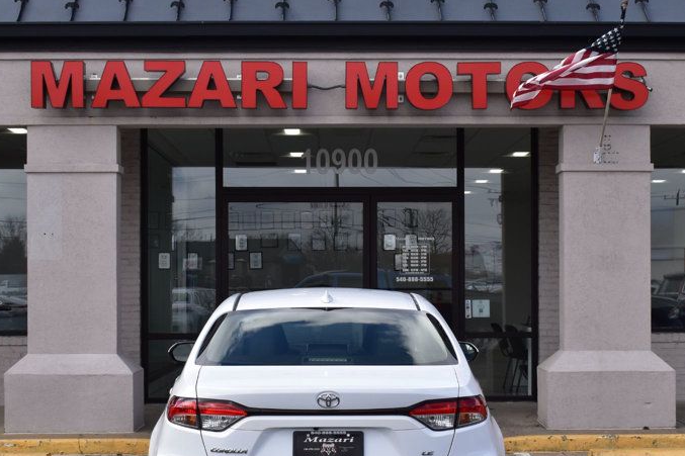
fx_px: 1251
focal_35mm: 66
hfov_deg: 30.6
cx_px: 360
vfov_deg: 20.6
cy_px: 293
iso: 400
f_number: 11
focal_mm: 29
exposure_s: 1/400
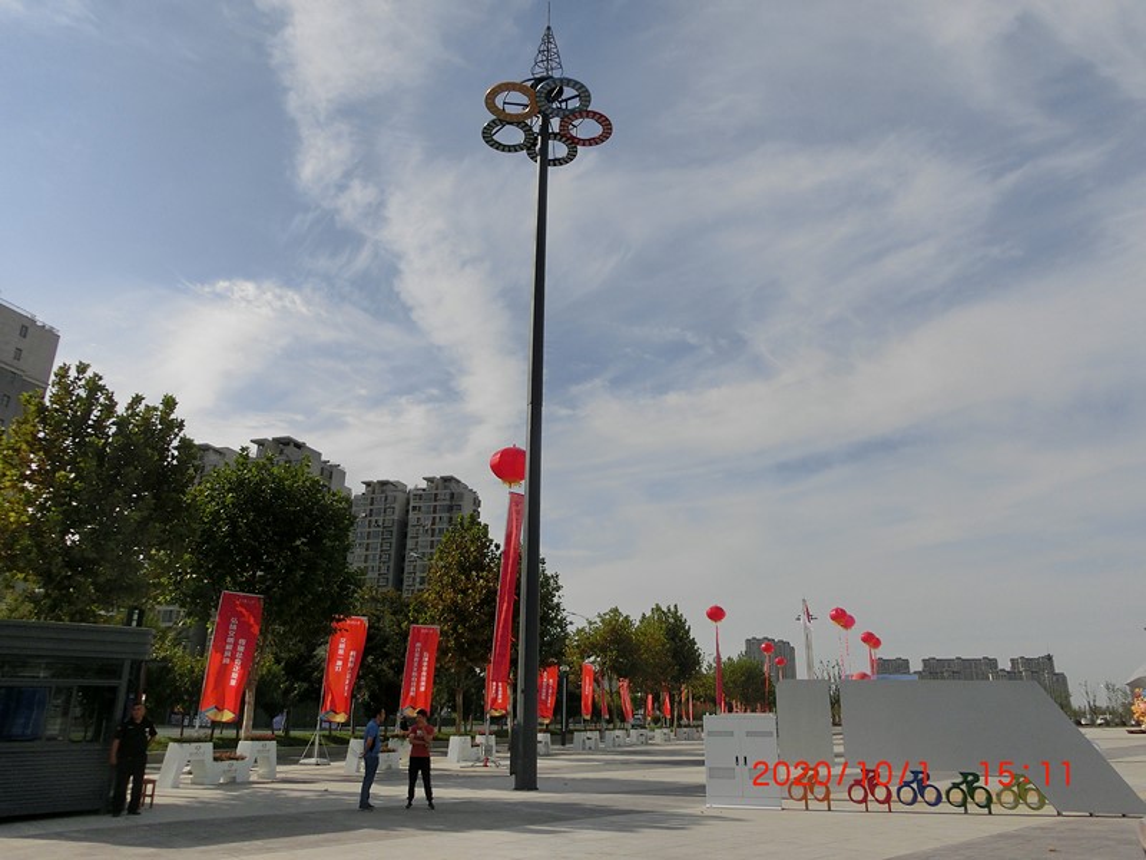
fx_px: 828
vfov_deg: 54.9
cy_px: 430
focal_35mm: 25
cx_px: 573
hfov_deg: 69.4
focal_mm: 4.5
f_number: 7
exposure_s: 1/640
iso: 80
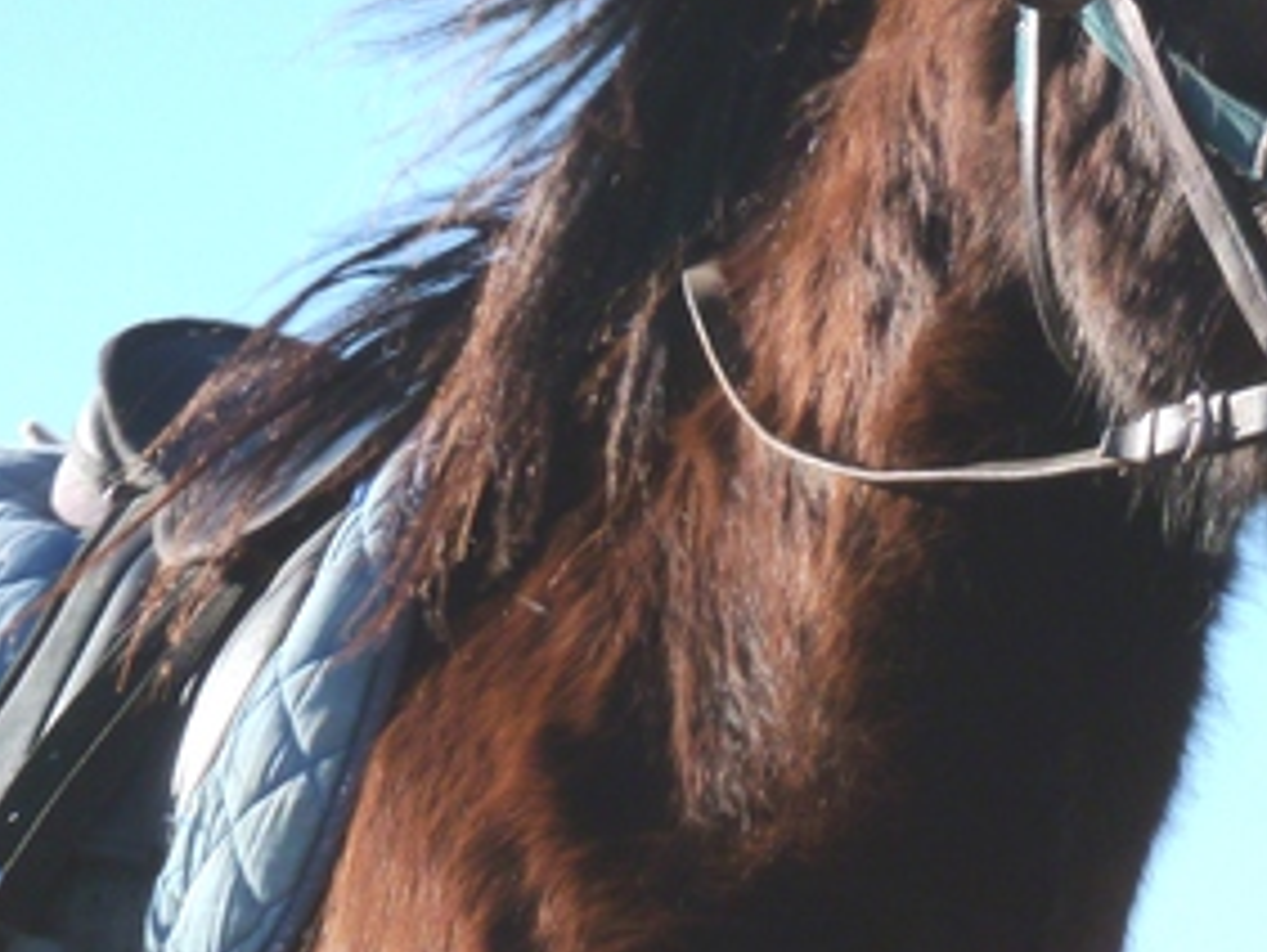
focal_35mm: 338
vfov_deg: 4.4
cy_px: 76
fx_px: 12382
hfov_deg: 5.9
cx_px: 961
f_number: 7.1
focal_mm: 28.3
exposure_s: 1/500
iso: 125
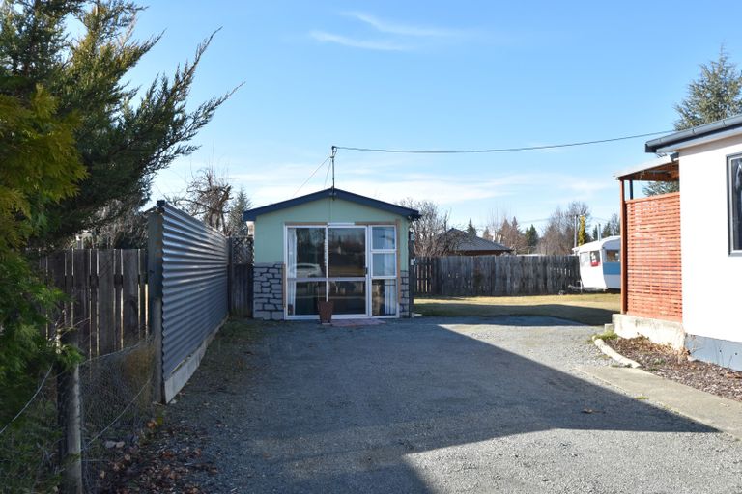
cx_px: 371
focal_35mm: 36
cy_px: 247
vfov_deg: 36.9
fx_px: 742
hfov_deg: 53.1
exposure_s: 1/250
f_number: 8
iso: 200
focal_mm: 24
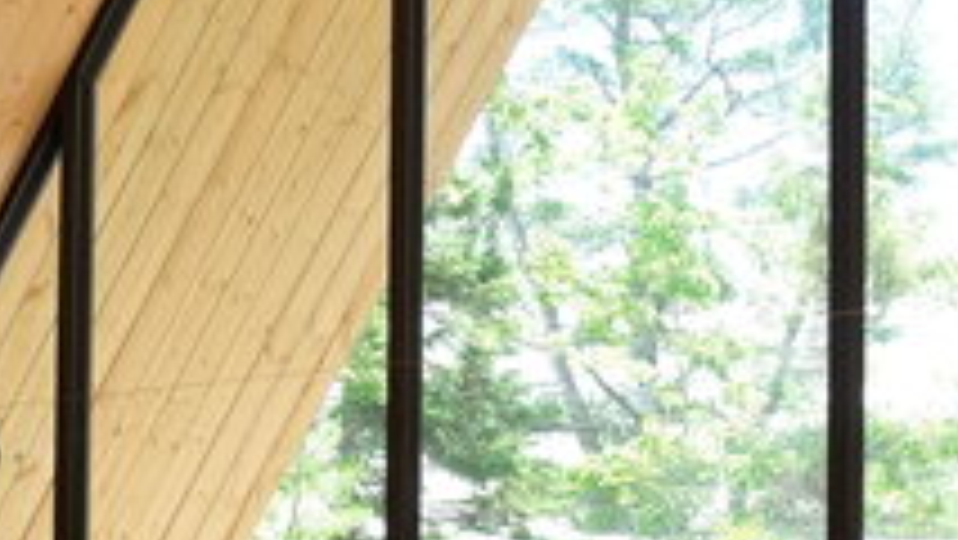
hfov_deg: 24.2
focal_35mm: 88
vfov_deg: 12.9
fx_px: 2236
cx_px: 495
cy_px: 839
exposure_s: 1/140
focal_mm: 18.5
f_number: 3.5
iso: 200
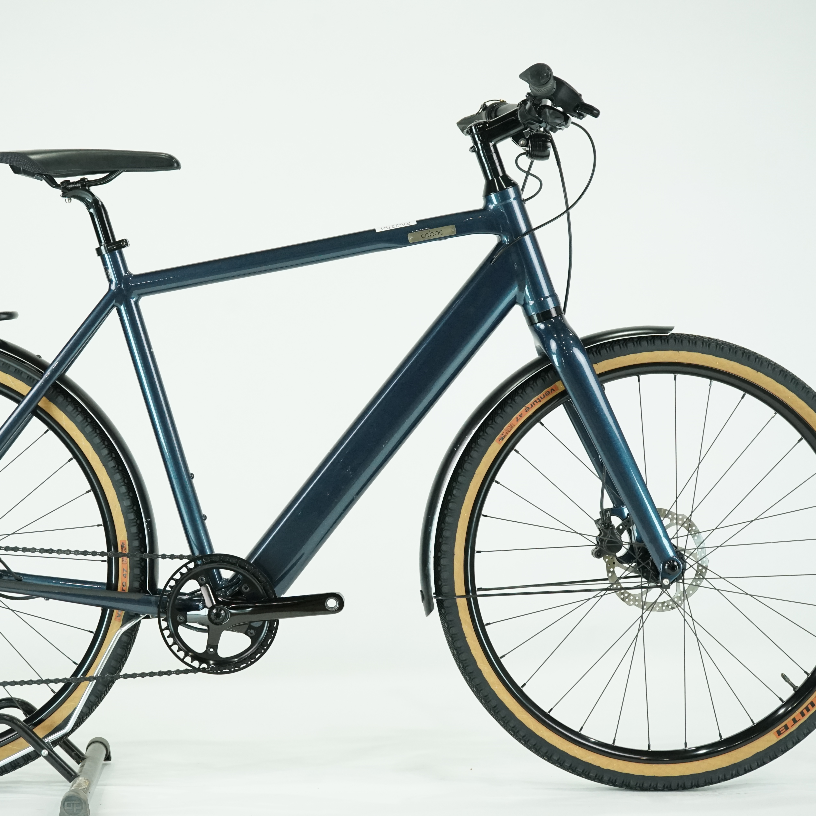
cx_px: 286
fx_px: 1974
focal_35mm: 74
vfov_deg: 23.4
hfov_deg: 23.3
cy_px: 408
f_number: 6.3
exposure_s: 1/200
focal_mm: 58
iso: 2500
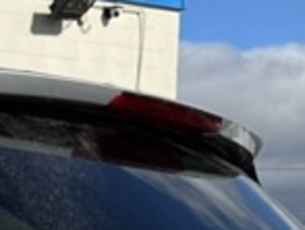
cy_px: 459
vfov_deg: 8.5
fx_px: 1475
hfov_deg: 10.2
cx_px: -429
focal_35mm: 167
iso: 80
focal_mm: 6.86
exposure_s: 1/6623
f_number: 1.78
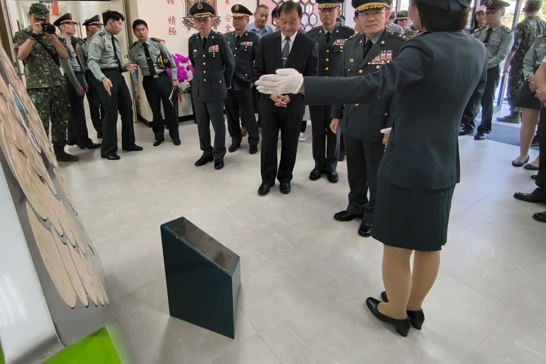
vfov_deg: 58.1
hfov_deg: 80.5
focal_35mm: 21
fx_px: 319
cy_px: 119
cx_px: 226
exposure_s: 1/60
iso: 125
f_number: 2.2
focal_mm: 1.91
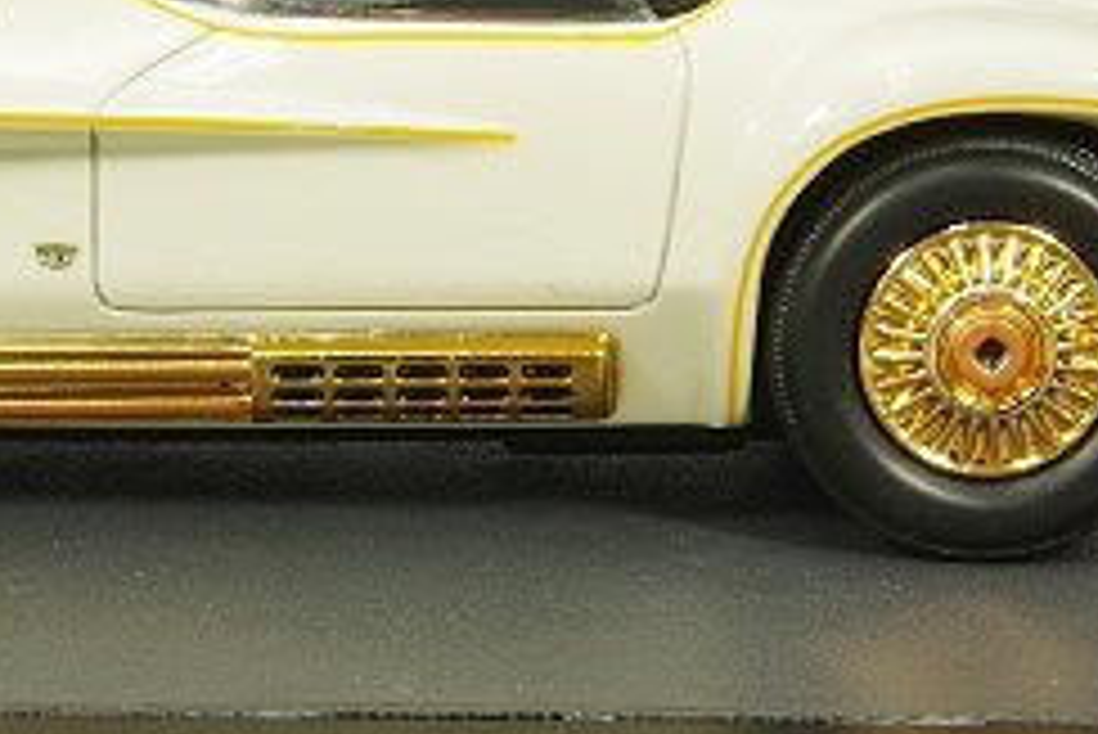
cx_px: 266
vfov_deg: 4.7
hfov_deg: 7.0
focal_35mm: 294
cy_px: 232
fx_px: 8972
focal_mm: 75
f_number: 32
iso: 400
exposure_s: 1/1.67
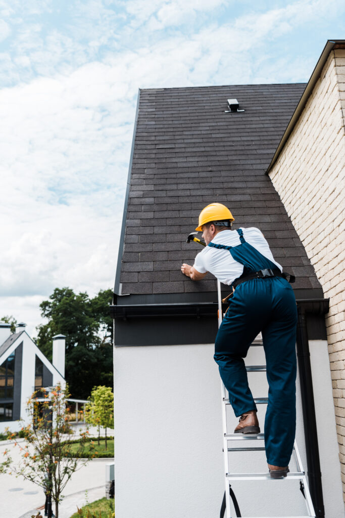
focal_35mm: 34
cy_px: 259
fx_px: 489
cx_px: 172
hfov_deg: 38.9
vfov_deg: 55.8
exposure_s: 1/1250
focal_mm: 34
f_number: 3.5
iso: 100
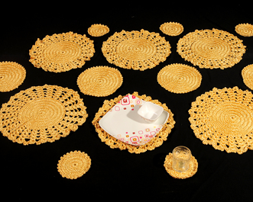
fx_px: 382
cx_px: 146
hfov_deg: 36.6
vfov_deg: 29.7
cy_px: 97
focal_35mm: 51
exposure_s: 1/125
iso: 125
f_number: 9
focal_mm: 24
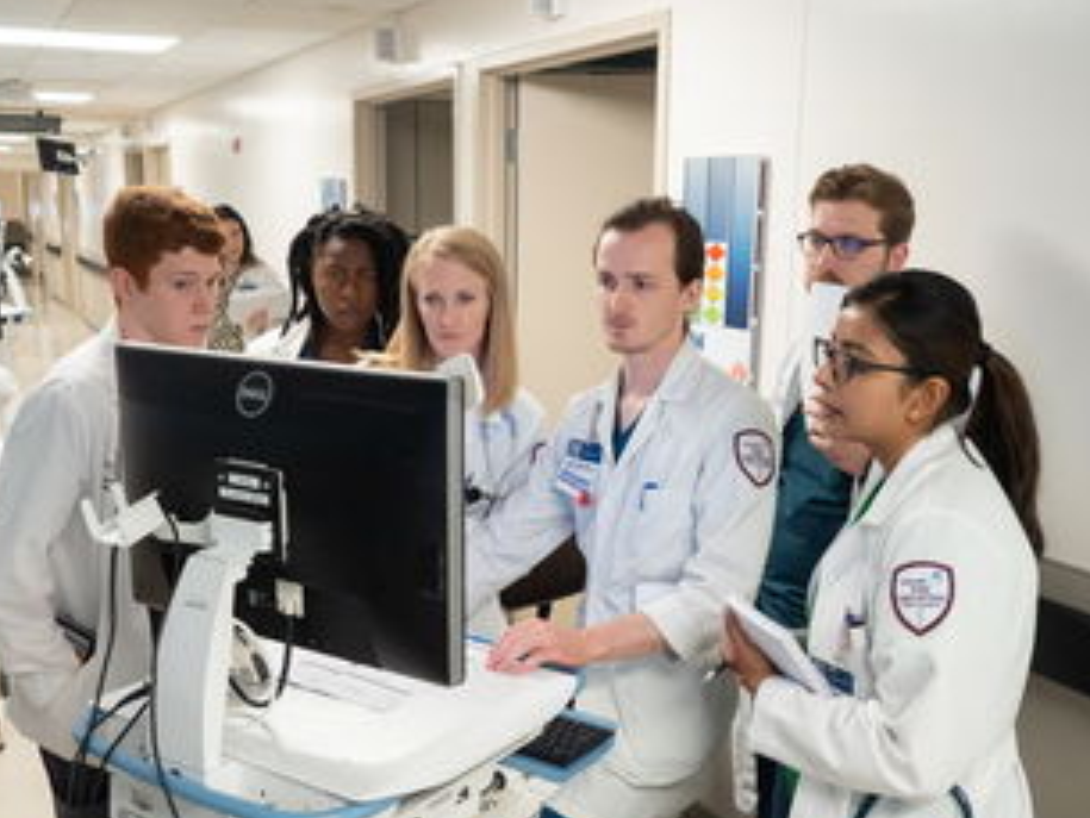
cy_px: 497
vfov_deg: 35.8
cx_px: 524
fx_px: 1260
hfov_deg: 46.8
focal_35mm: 40
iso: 1600
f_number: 2.8
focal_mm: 15
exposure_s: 1/160
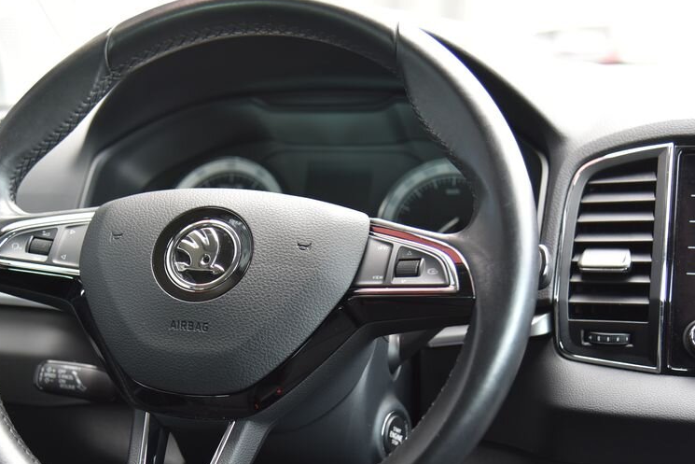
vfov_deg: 20.6
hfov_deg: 30.3
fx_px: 1274
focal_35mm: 66
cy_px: 281
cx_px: 225
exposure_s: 1/30
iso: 500
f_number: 4
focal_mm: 48
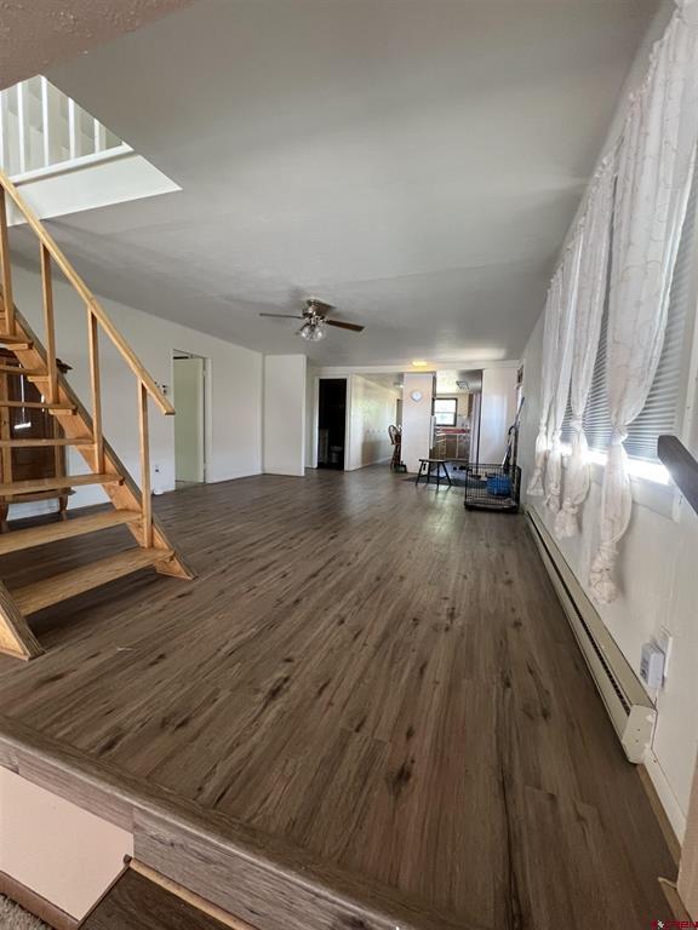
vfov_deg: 106.2
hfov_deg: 89.9
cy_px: 465
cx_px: 349
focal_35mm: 13
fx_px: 350
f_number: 1.8
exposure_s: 1/60
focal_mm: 1.57
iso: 250
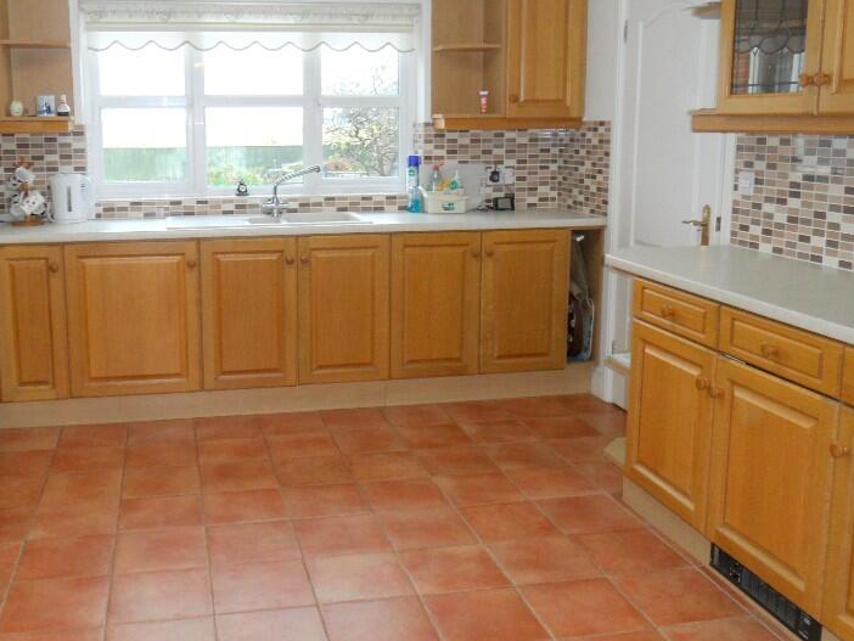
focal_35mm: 35
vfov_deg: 40.6
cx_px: 341
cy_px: 271
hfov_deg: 52.2
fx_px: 864
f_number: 3.2
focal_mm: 3.9
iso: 100
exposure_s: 1/30
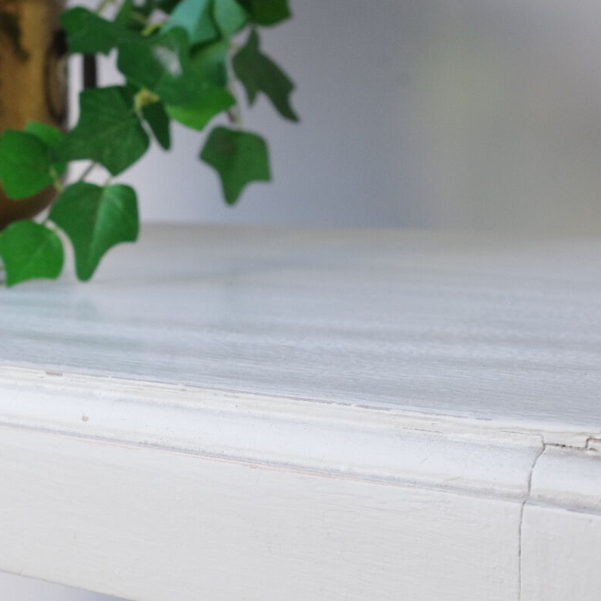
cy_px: 335
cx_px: 16
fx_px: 1905
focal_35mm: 97
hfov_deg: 17.5
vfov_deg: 17.9
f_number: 8
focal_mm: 35
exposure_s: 1/60
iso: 800
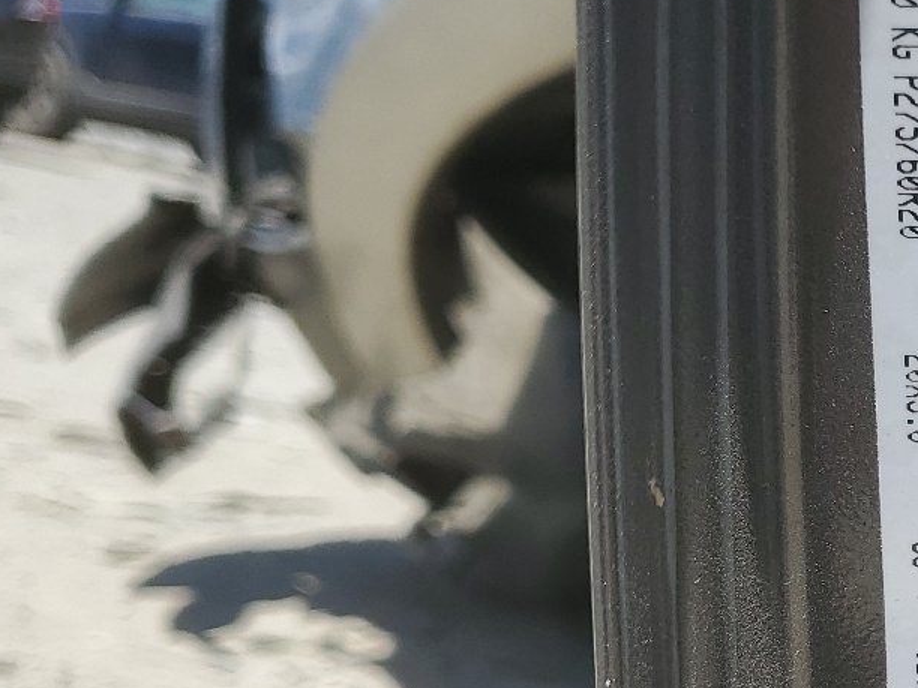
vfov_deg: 21.0
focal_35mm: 68
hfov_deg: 25.1
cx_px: 1161
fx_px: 1803
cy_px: 661
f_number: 1.5
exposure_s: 1/2000
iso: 50
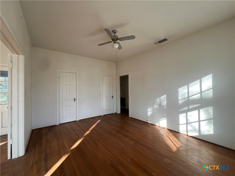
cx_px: 118
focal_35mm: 13
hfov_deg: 106.2
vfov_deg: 89.9
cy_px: 88
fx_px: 88
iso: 40
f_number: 1.8
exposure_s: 1/99
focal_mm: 1.57
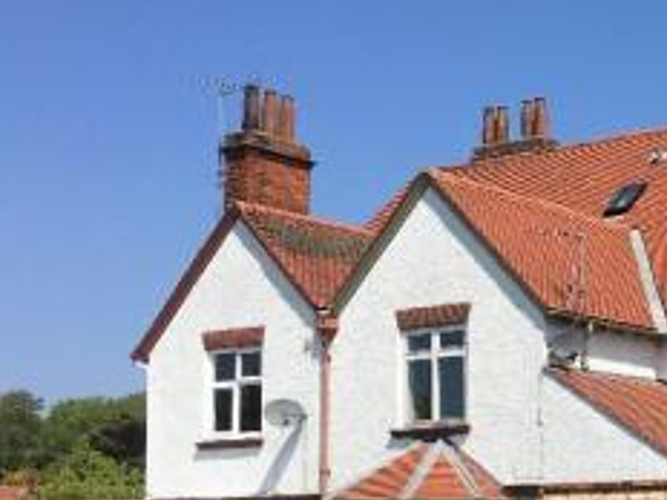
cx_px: 829
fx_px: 1407
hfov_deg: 23.9
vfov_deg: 19.9
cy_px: 427
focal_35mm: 73
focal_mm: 4.15
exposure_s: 1/1876
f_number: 2.2
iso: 25
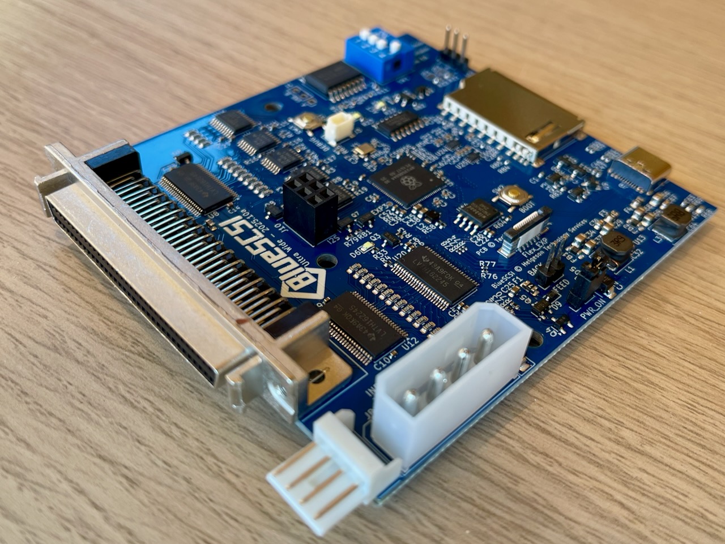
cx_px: 362
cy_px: 272
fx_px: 524
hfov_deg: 69.4
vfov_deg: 54.9
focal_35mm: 25
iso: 50
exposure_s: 1/100
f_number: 1.6
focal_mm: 5.1
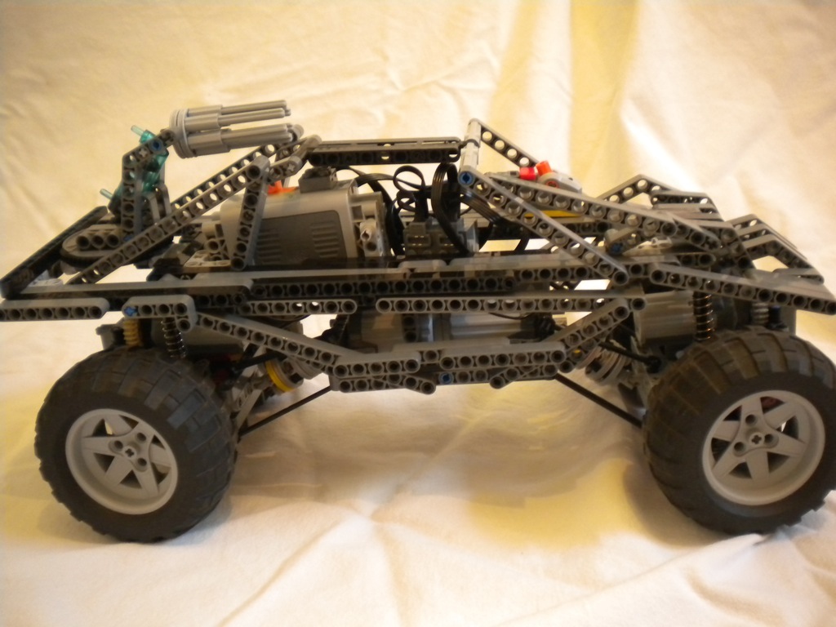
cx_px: 418
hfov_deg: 52.6
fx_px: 845
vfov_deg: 40.7
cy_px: 314
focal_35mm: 35
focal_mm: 6.3
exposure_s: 1/24.4
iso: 400
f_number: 3.1
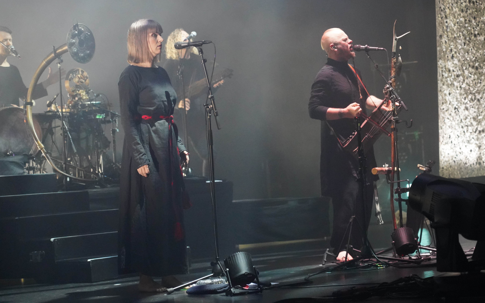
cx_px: 244
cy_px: 154
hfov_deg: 19.3
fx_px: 1428
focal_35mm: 108
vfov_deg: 12.1
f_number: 4
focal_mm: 105
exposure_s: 1/125
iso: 12800
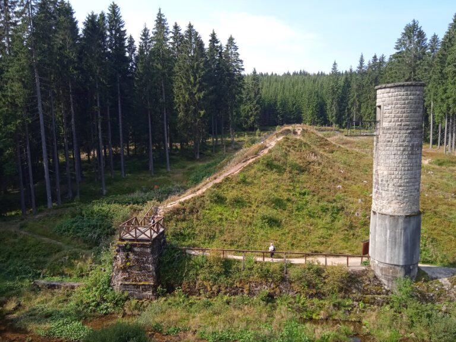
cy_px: 171
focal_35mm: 28
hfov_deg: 63.4
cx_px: 228
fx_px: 369
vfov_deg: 49.7
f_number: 2.2
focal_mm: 3.43
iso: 111
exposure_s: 1/390
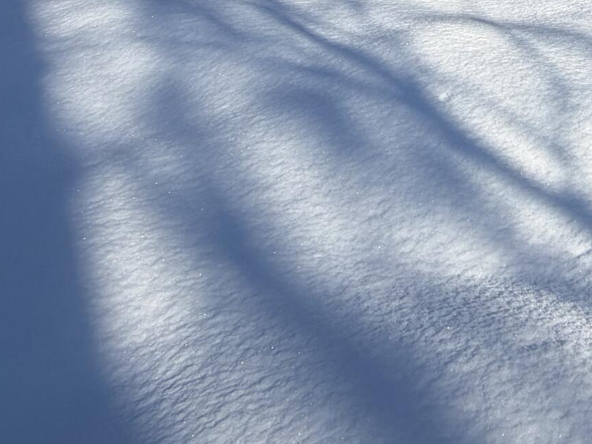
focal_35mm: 49
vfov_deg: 24.8
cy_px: -167
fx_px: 838
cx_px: 658
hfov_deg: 33.6
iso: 20
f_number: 2.2
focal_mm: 2.22
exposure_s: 1/779
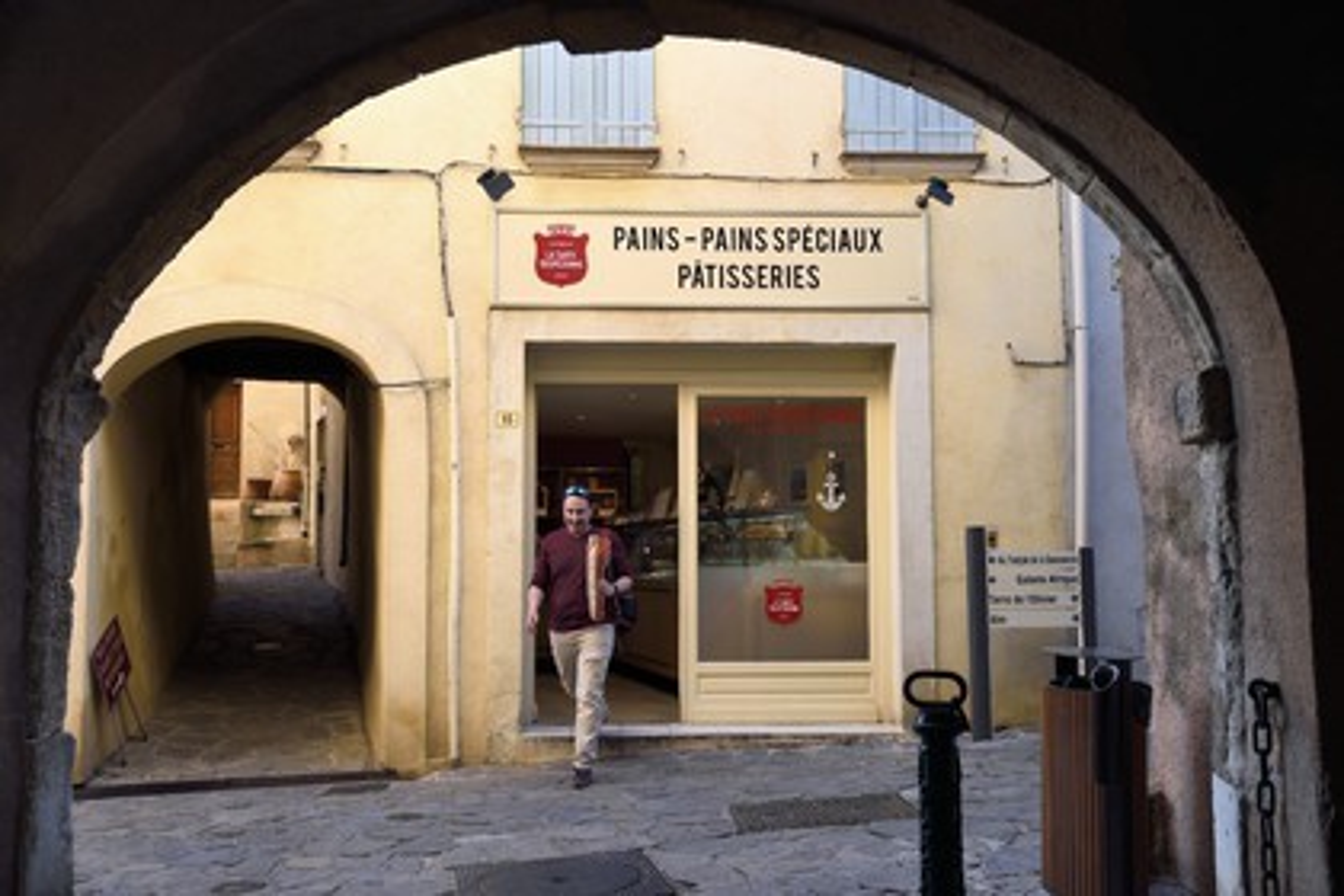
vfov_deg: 37.9
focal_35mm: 35
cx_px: 672
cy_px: 448
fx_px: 1307
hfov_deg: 54.4
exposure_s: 1/100
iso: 200
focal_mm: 35
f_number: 5.6
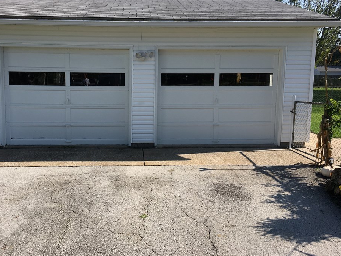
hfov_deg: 55.2
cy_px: 114
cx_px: 150
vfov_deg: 42.9
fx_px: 325
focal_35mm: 33
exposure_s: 1/1131
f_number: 2.2
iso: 25
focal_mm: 4.15
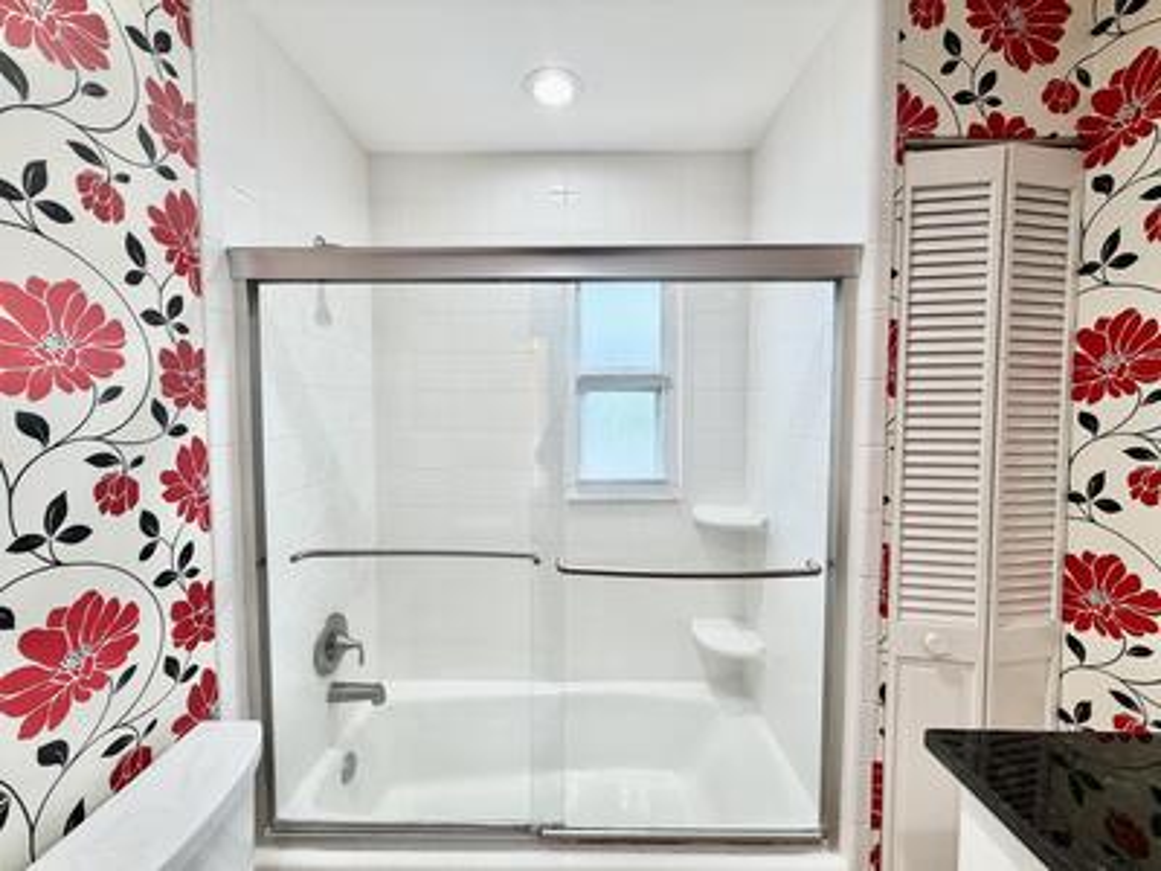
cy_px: 436
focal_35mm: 14
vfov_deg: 85.7
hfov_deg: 102.1
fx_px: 470
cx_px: 580
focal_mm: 2.22
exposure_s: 1/120
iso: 160
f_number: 2.2
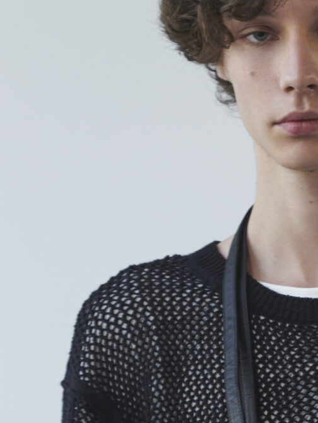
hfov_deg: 6.6
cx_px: 358
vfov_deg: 8.5
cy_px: 698
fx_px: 2753
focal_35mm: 225
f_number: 3.5
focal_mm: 61
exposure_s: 1/60
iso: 800
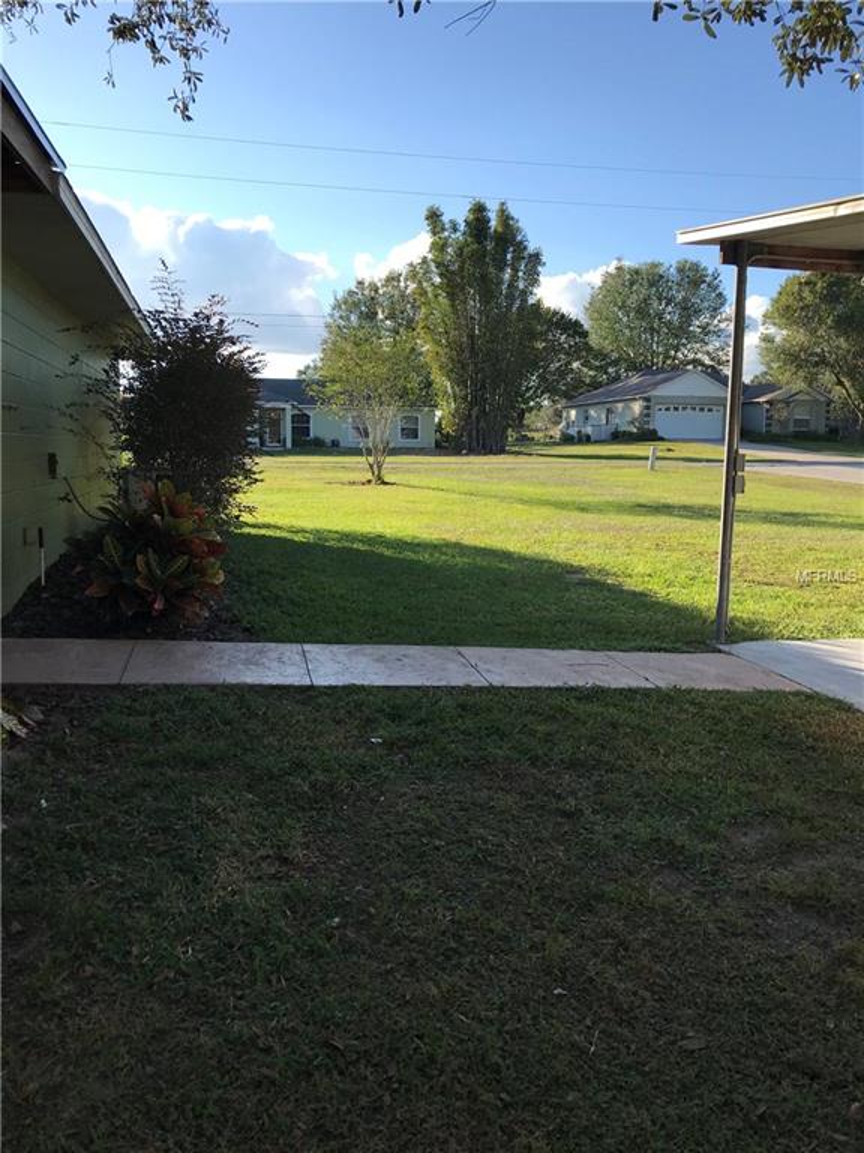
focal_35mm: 28
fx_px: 932
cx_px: 432
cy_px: 576
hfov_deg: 49.7
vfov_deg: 63.4
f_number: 1.8
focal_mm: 3.99
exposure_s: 1/1212
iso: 20
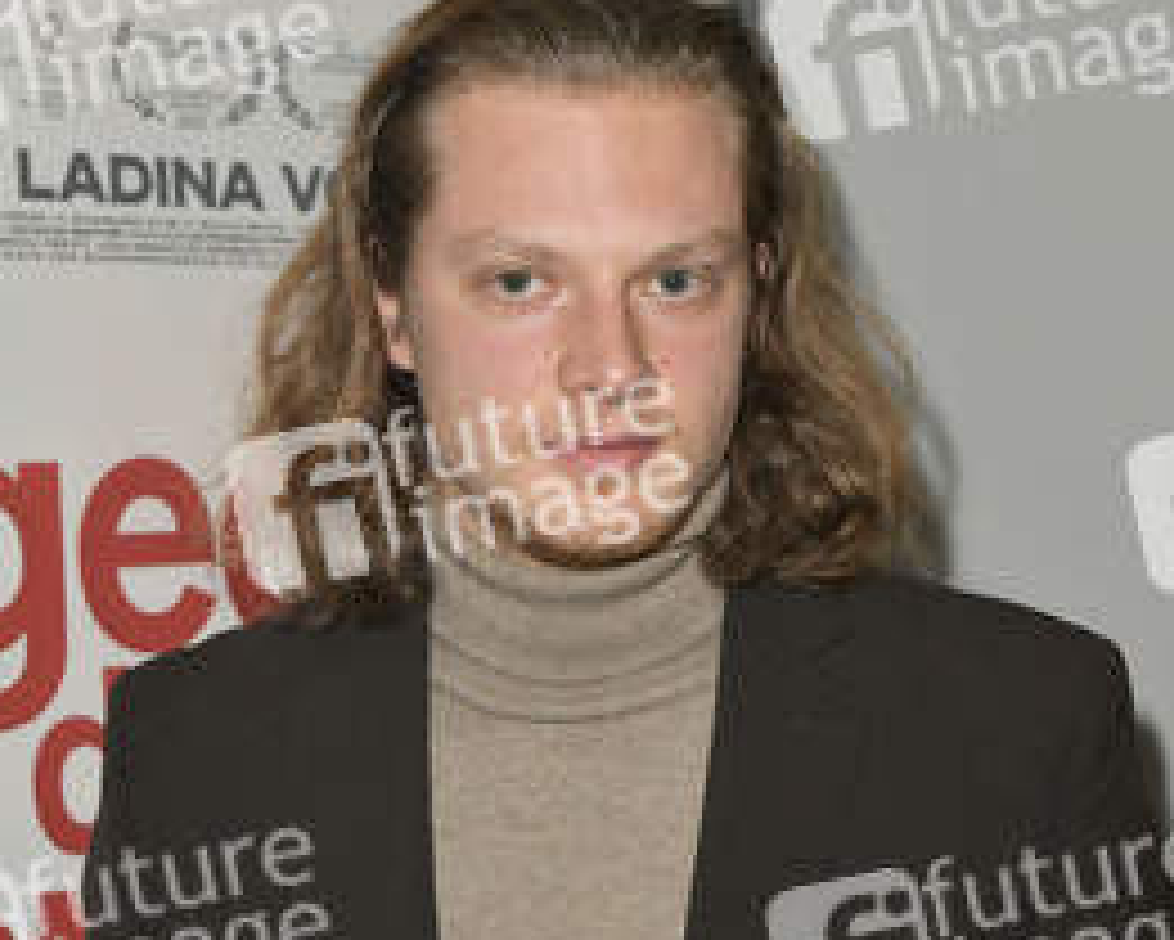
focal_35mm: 89
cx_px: 589
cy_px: 711
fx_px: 3094
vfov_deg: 17.2
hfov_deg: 21.5
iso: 2000
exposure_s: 1/160
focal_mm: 62
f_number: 7.1
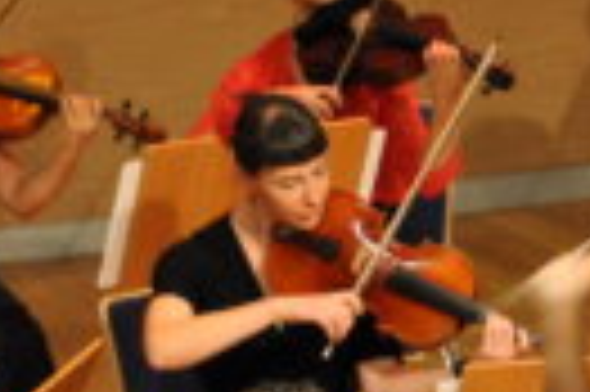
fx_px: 5827
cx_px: 414
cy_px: 358
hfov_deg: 5.8
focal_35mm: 356
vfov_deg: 3.8
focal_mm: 80
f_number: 5
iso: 1400
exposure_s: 1/30
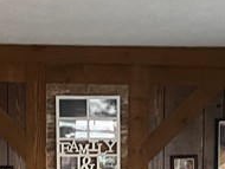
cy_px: 260
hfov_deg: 14.1
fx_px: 911
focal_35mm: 140
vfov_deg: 10.2
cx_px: 131
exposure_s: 1/30
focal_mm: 4.2
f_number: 1.6
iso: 500
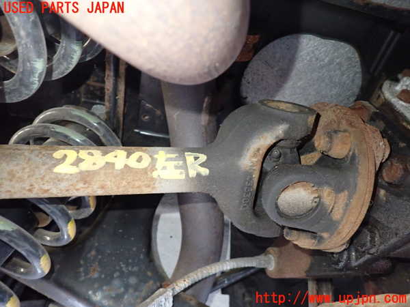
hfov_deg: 69.4
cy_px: 154
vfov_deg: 54.9
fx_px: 296
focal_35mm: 25
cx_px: 205
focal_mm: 4.5
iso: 640
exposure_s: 1/30
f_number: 2
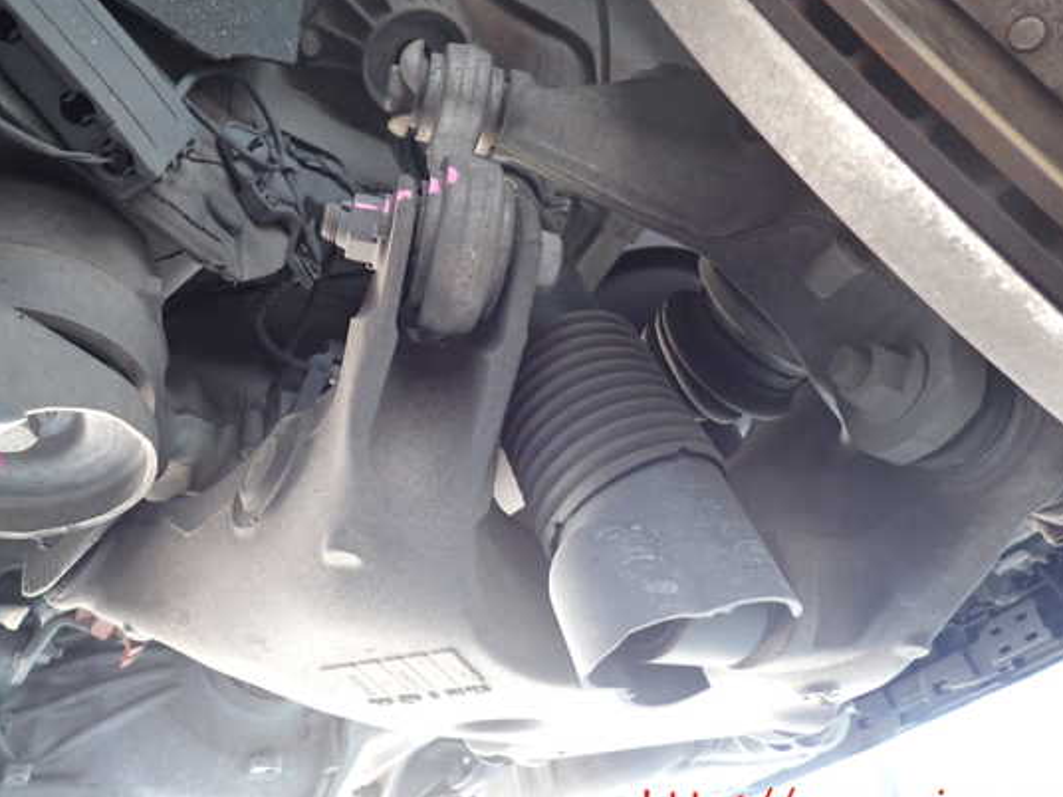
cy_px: 389
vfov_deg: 49.7
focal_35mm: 28
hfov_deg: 63.4
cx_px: 496
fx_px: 860
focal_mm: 4.5
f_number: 2
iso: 400
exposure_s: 1/30
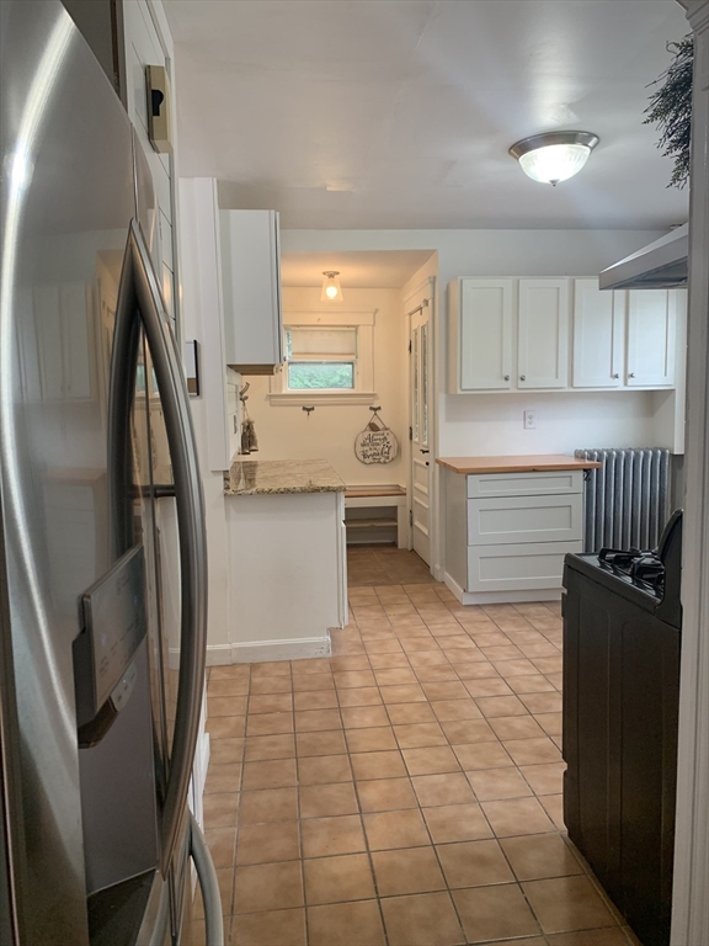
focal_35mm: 26
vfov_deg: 67.3
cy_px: 473
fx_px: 710
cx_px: 354
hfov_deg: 53.1
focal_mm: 4.25
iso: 80
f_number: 1.8
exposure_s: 1/60
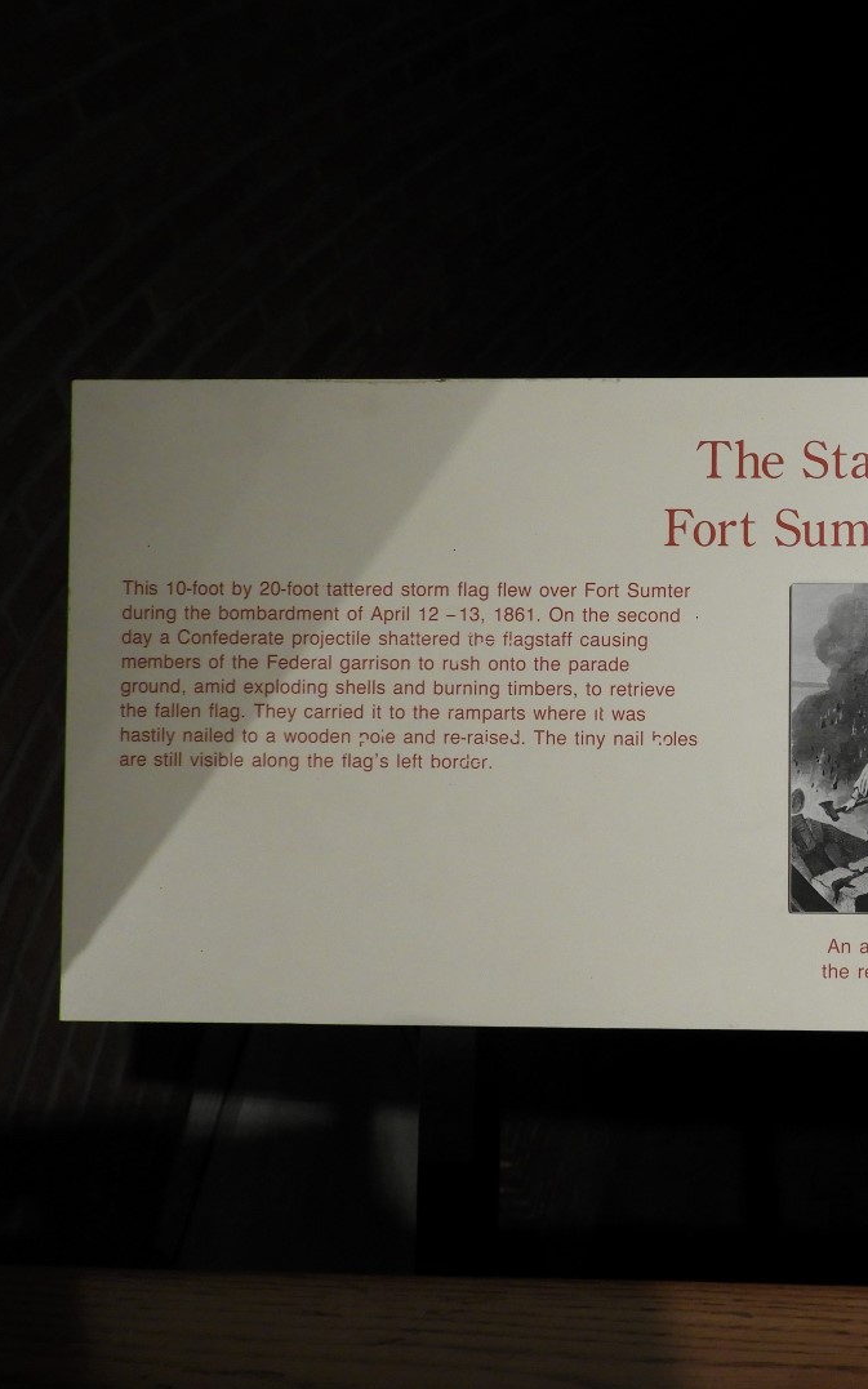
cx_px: 860
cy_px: 695
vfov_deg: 56.7
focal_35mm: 34
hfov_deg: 34.1
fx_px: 1287
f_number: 3.3
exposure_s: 1/30
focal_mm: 4.3
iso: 250
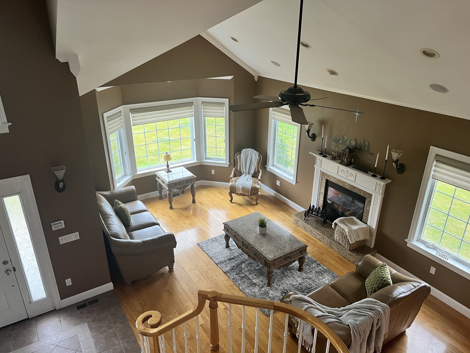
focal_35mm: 26
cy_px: 176
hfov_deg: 67.3
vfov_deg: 53.1
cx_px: 235
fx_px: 353
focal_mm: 5.7
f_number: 1.5
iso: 100
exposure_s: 1/60
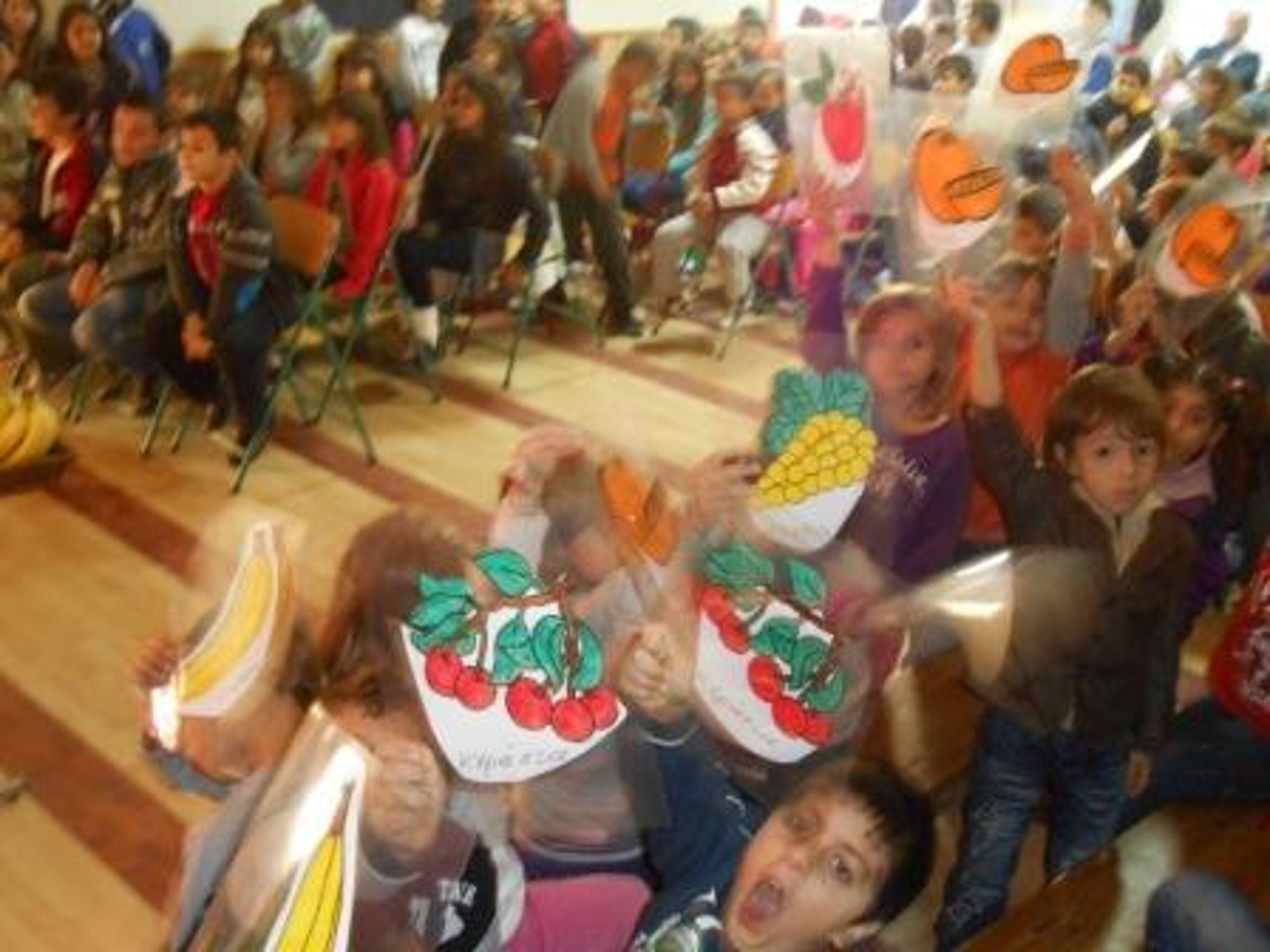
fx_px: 1614
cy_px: 476
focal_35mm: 44
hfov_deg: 42.9
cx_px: 635
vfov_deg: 32.9
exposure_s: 1/5
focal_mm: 7.8
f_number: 4.5
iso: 400
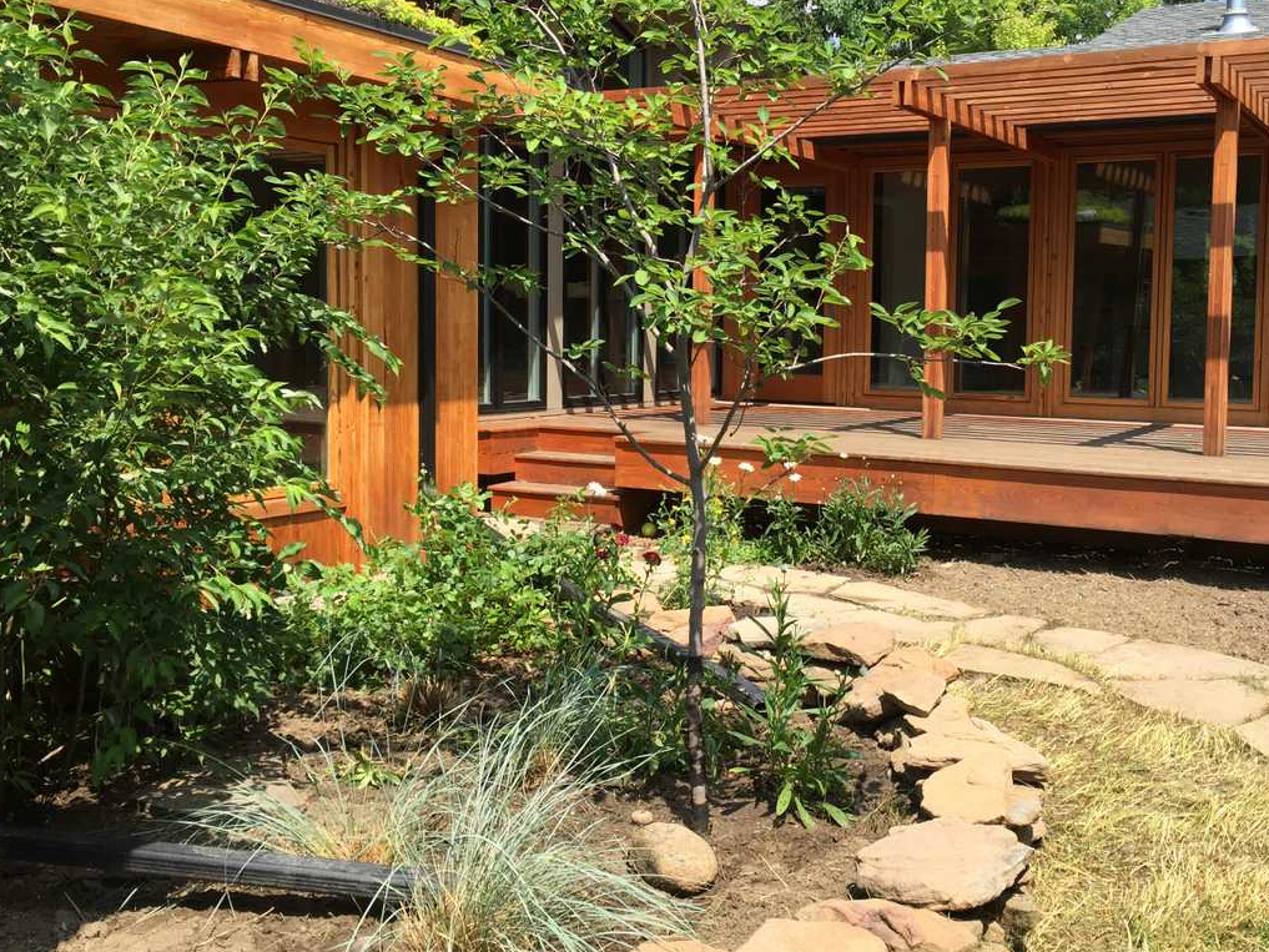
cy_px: 428
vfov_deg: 37.7
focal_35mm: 38
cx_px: 698
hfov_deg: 48.9
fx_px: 1393
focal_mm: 4.15
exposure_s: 1/1163
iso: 32
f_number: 2.2
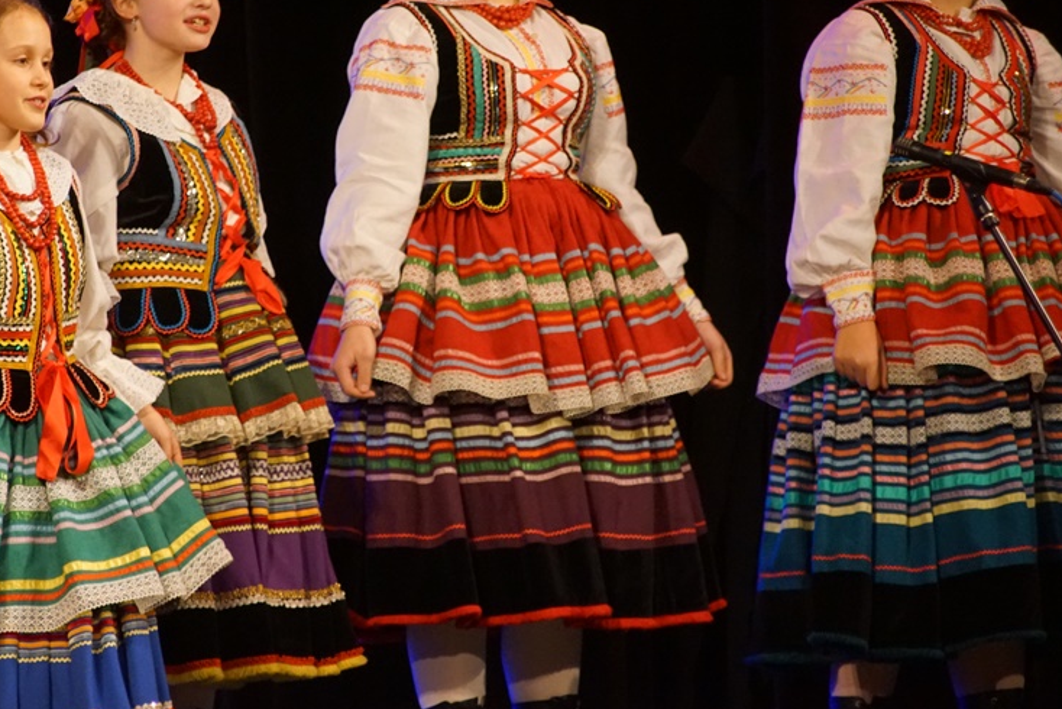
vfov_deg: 4.8
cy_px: 252
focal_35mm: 286
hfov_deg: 7.2
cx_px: 415
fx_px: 8440
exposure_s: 1/80
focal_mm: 140
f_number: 5.6
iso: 3200
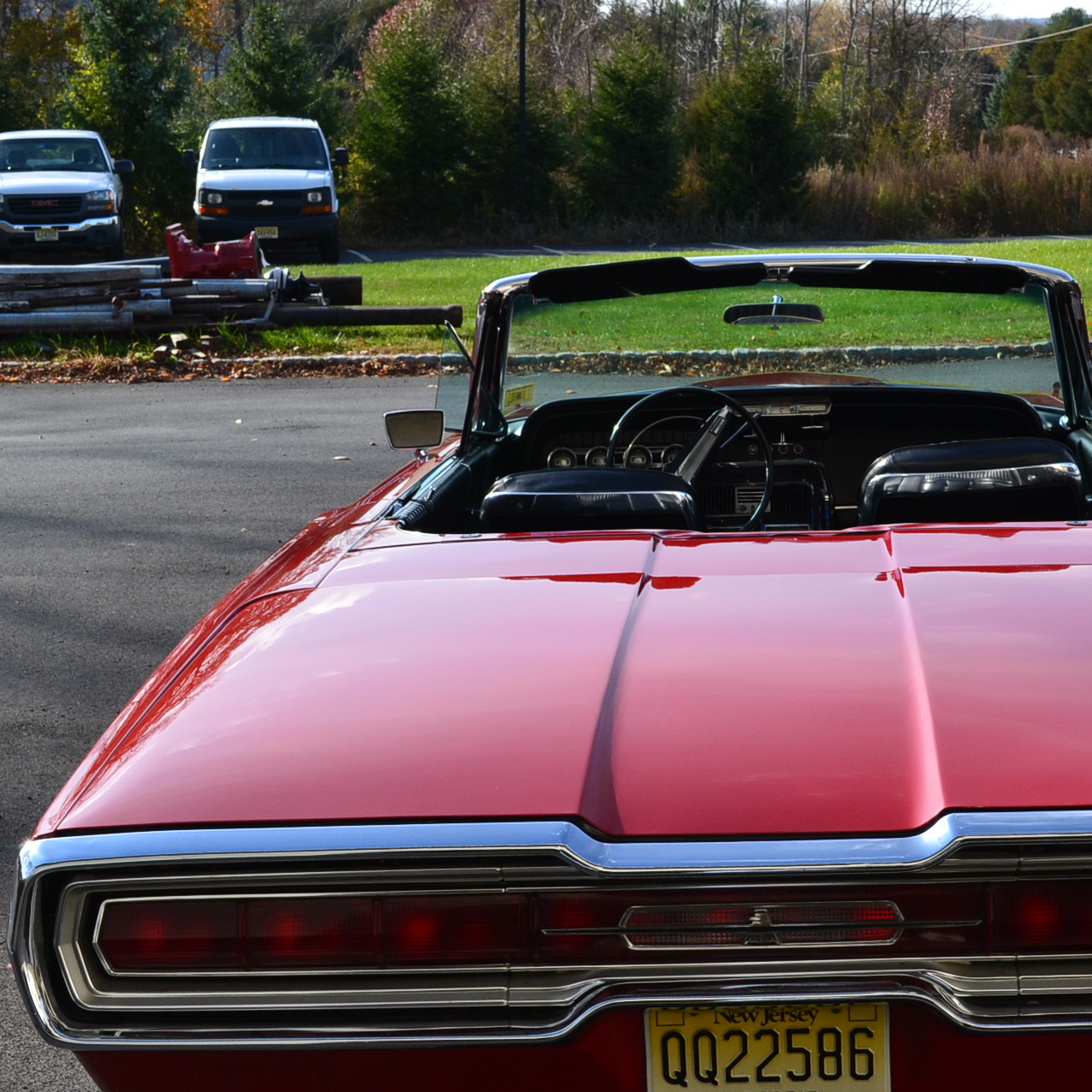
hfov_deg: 25.6
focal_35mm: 67
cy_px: 656
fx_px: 2383
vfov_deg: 25.8
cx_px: 765
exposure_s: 1/250
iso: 400
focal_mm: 29
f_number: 10
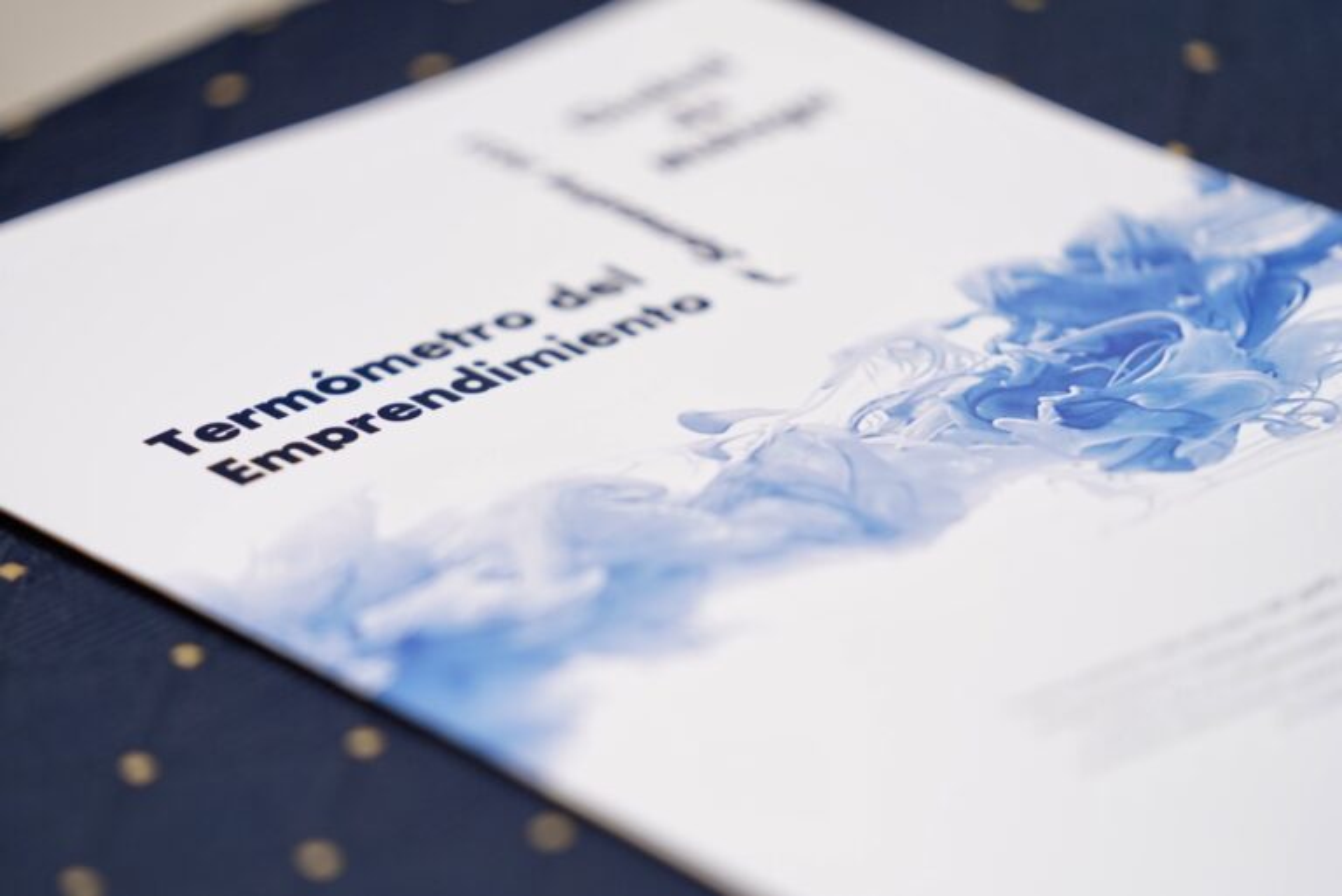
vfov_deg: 6.9
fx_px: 7385
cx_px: 671
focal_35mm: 198
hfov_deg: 10.4
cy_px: 448
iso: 400
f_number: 2.8
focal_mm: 198
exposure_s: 1/200
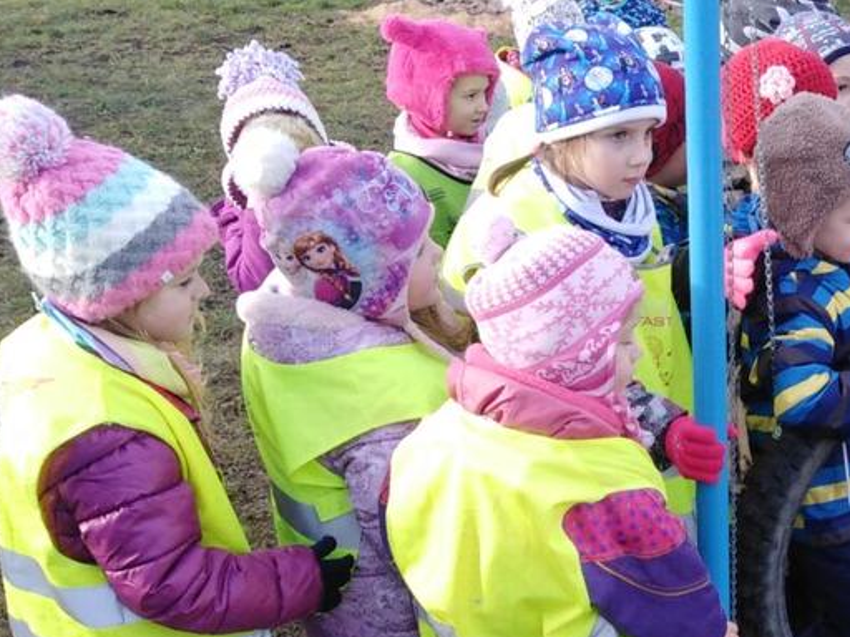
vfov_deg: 21.3
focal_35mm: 68
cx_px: 860
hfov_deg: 26.9
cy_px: 539
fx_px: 1670
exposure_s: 1/207
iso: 100
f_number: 2.2
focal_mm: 3.46
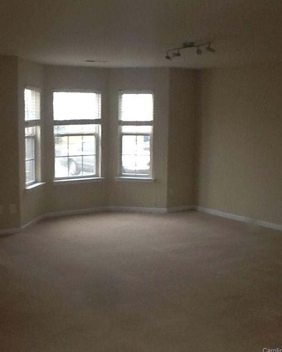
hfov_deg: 26.0
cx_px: 82
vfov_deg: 32.5
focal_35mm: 58
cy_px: 177
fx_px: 605
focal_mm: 2.03
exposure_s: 1/30
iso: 64
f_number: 2.4
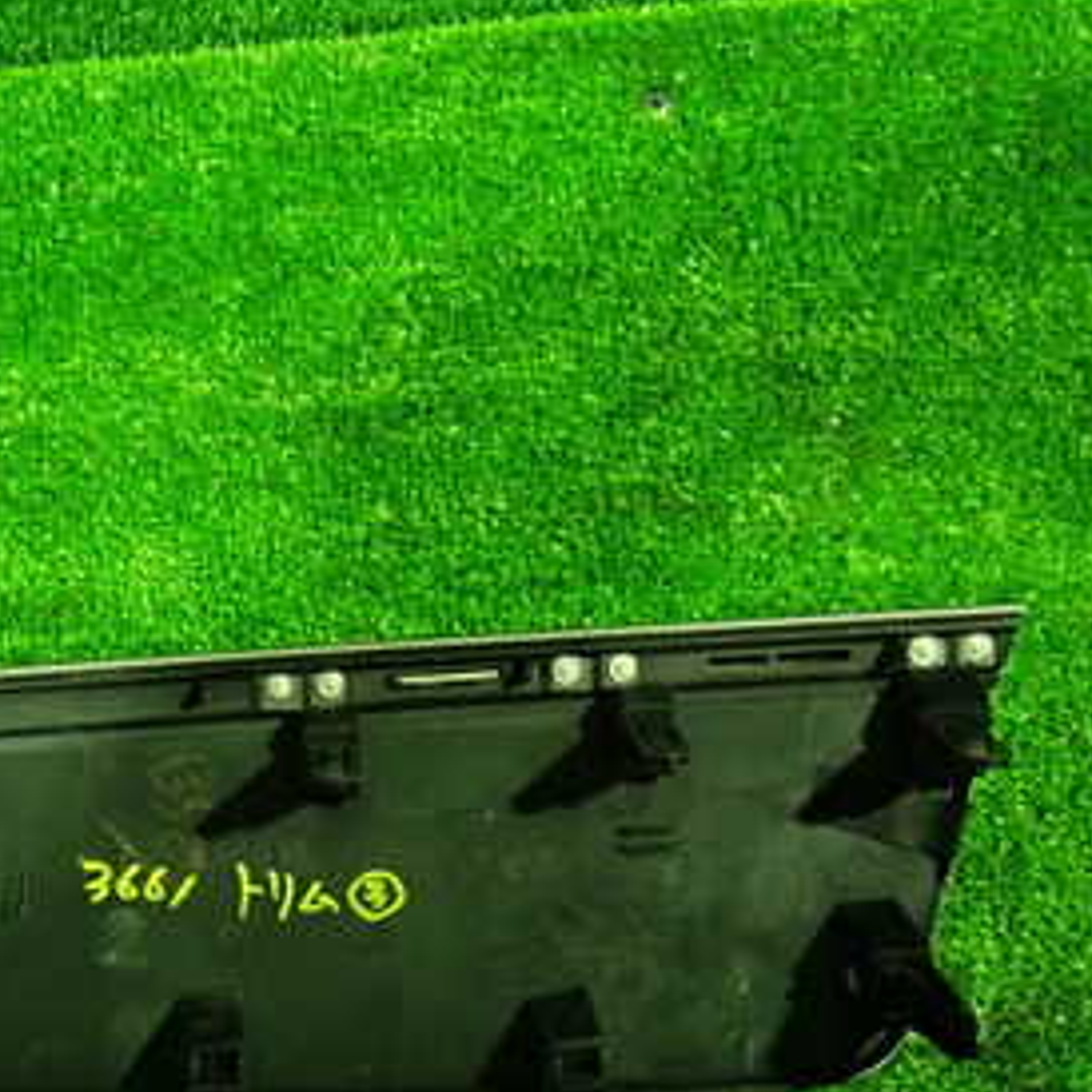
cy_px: 781
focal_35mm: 62
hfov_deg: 25.9
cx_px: -60
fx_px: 2213
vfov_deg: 27.4
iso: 800
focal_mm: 5.79
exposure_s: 1/20
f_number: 2.4
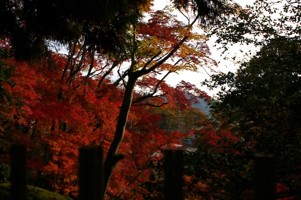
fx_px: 351
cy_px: 100
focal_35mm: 42
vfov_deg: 31.8
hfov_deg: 46.4
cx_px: 150
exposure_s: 1/2000
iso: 400
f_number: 4
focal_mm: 28
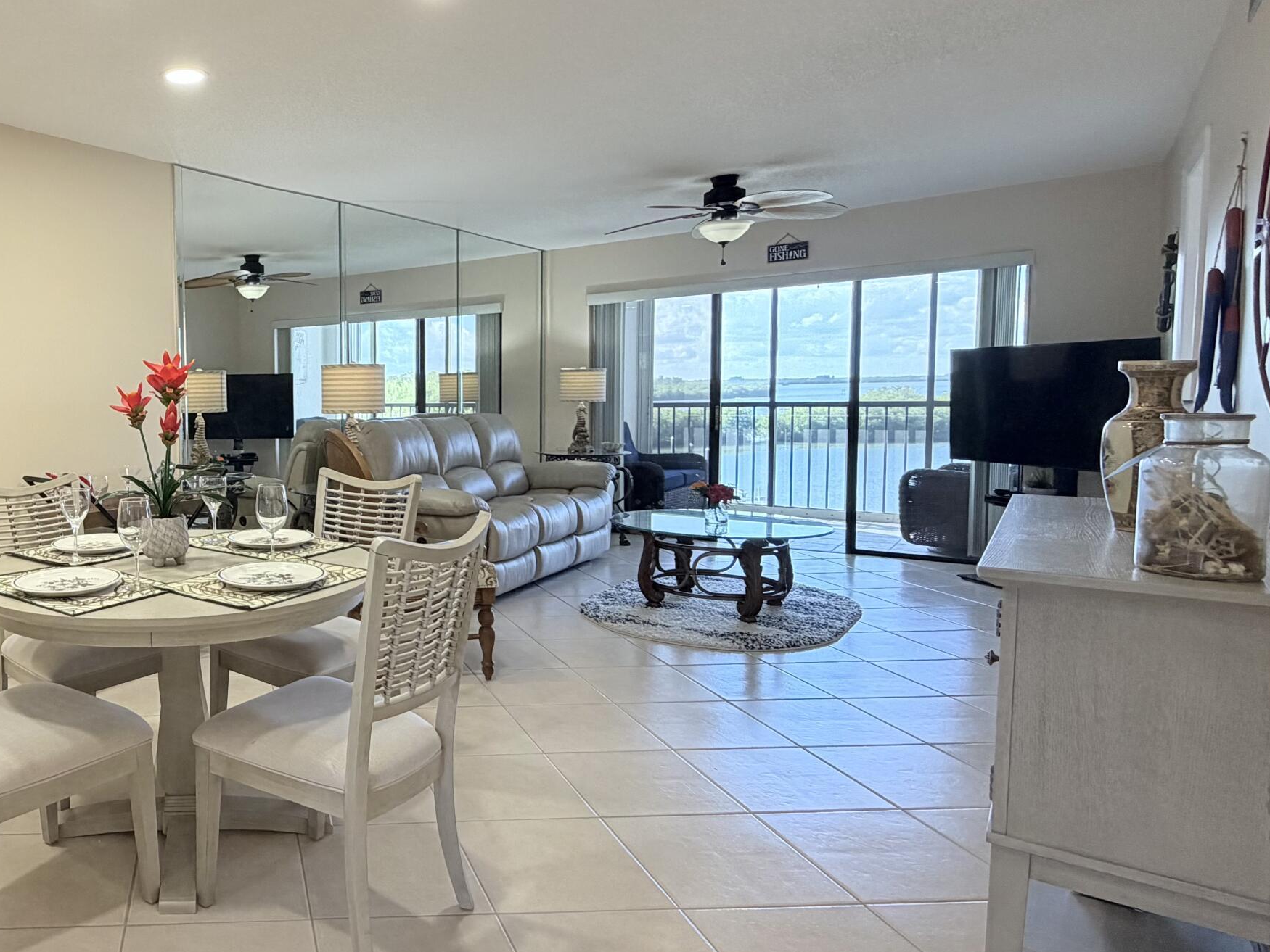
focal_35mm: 24
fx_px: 881
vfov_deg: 56.8
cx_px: 244
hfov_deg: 64.8
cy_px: 455
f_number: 2.2
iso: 160
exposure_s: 1/120
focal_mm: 2.22
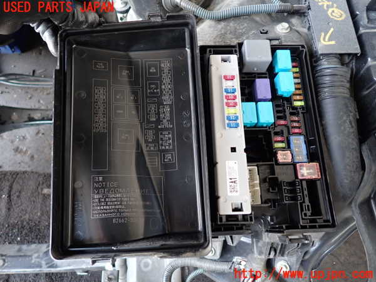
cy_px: 141
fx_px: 272
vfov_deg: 54.9
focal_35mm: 25
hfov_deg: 69.4
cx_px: 188
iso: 250
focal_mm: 4.5
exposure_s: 1/30
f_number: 2
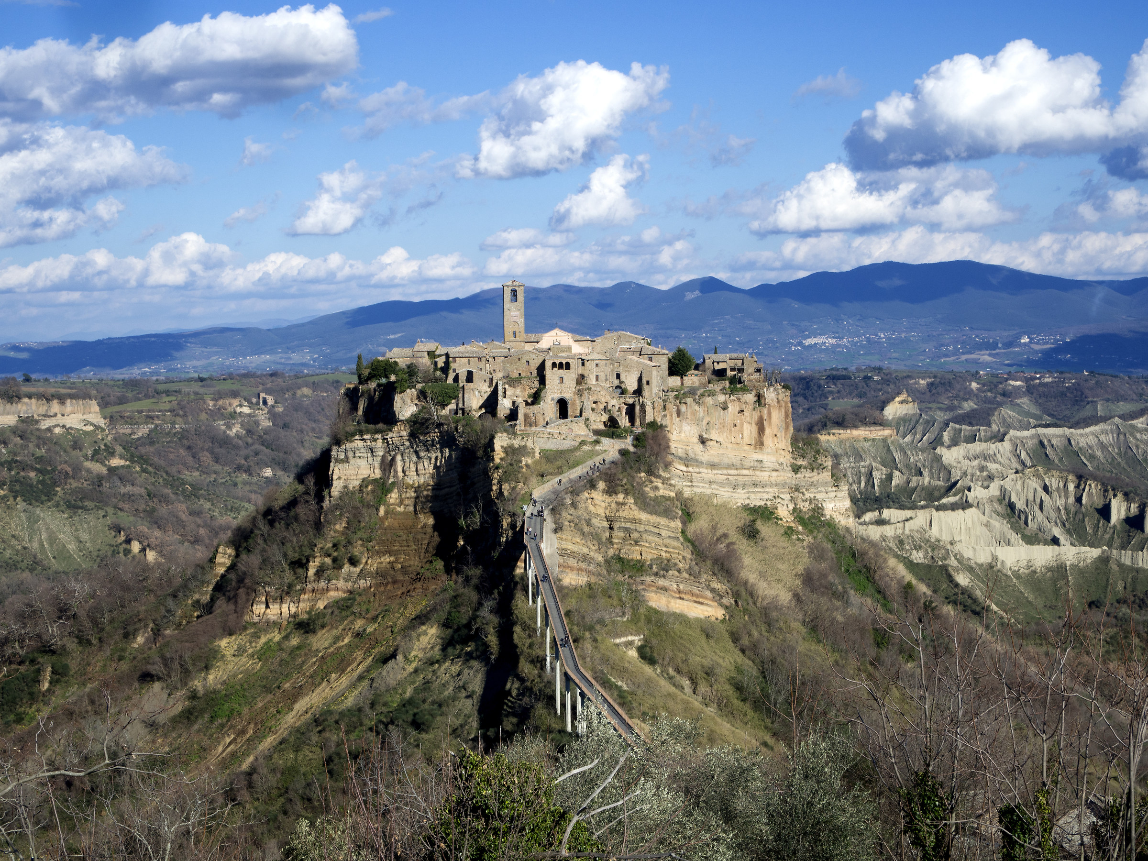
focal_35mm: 62
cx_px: 574
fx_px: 2056
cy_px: 430
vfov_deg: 23.7
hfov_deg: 31.2
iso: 200
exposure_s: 1/320
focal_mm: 31
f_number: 11
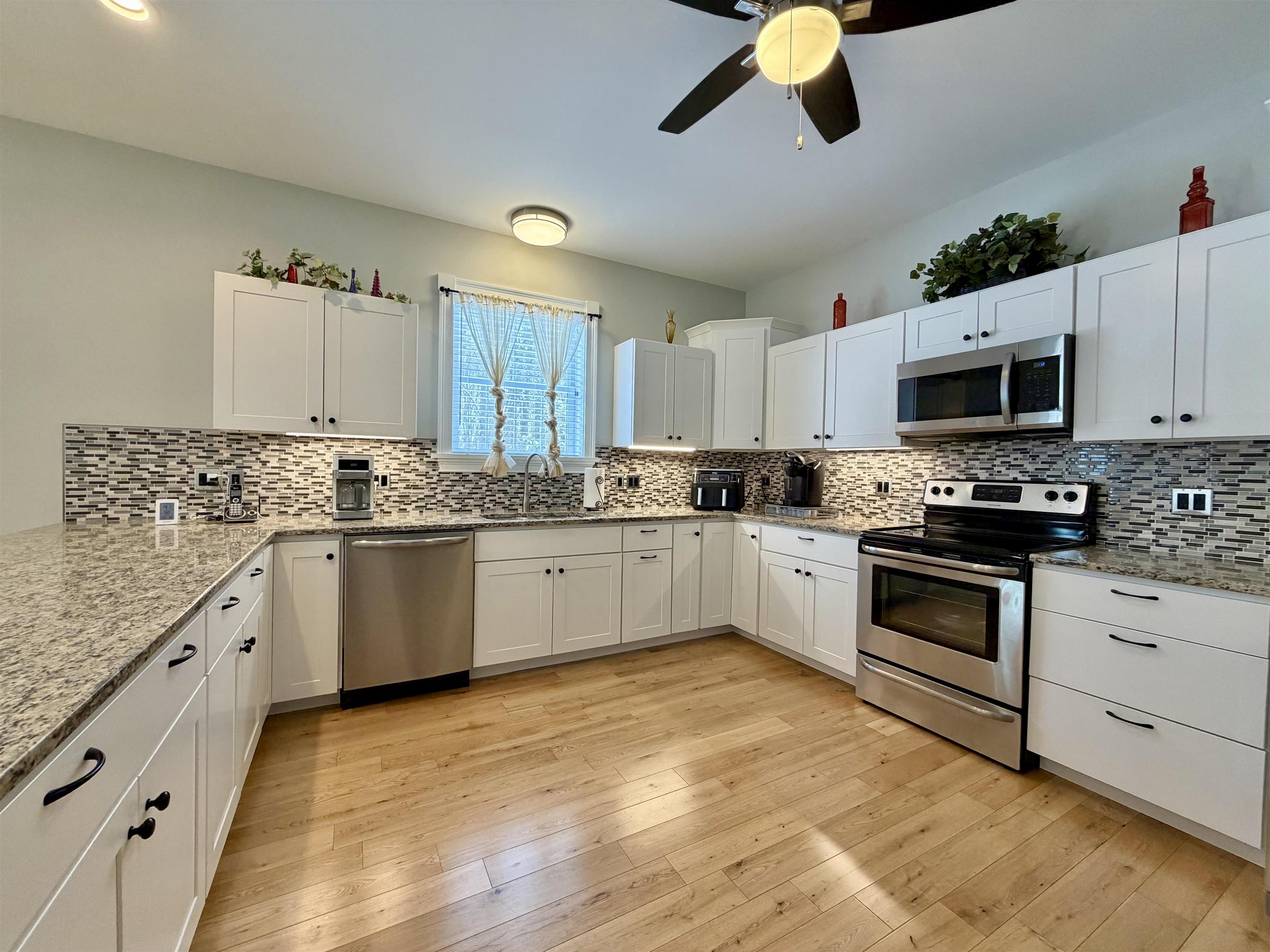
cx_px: 635
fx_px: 514
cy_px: 476
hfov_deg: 102.1
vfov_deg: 85.7
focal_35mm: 14
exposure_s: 1/120
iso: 250
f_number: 2.2
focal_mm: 2.22
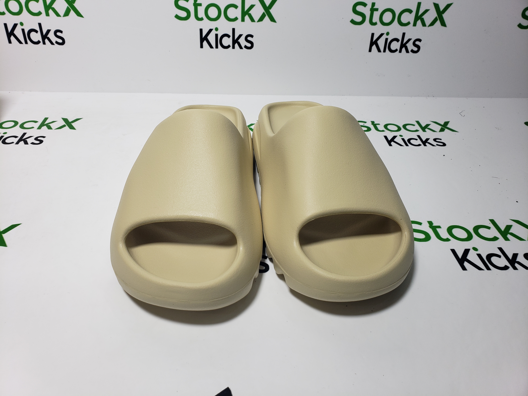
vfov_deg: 53.1
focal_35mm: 26
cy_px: 198
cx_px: 264
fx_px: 397
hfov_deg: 67.3
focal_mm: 4.3
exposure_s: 1/243
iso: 50
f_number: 2.4
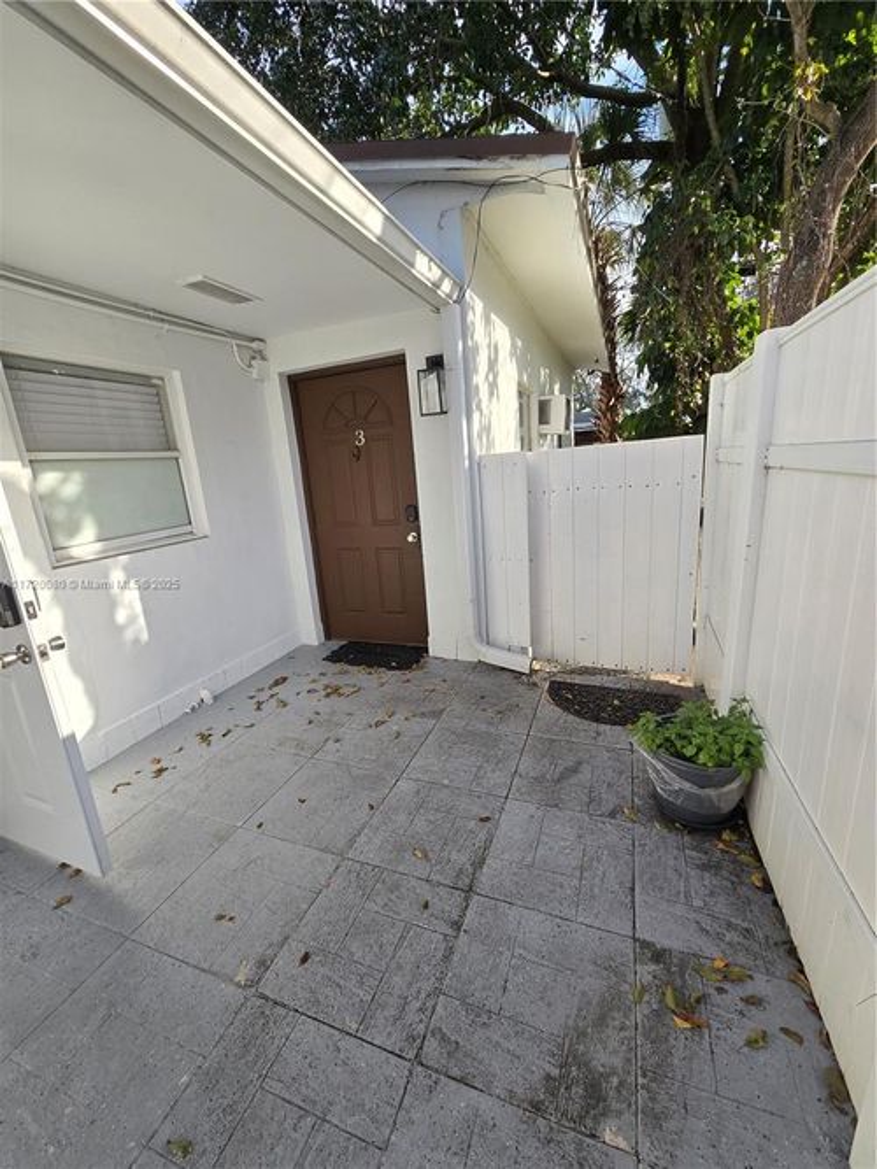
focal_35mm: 13
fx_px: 439
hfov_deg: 89.9
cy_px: 584
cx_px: 438
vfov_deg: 106.2
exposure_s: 1/1016
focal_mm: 2.2
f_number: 2.2
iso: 50
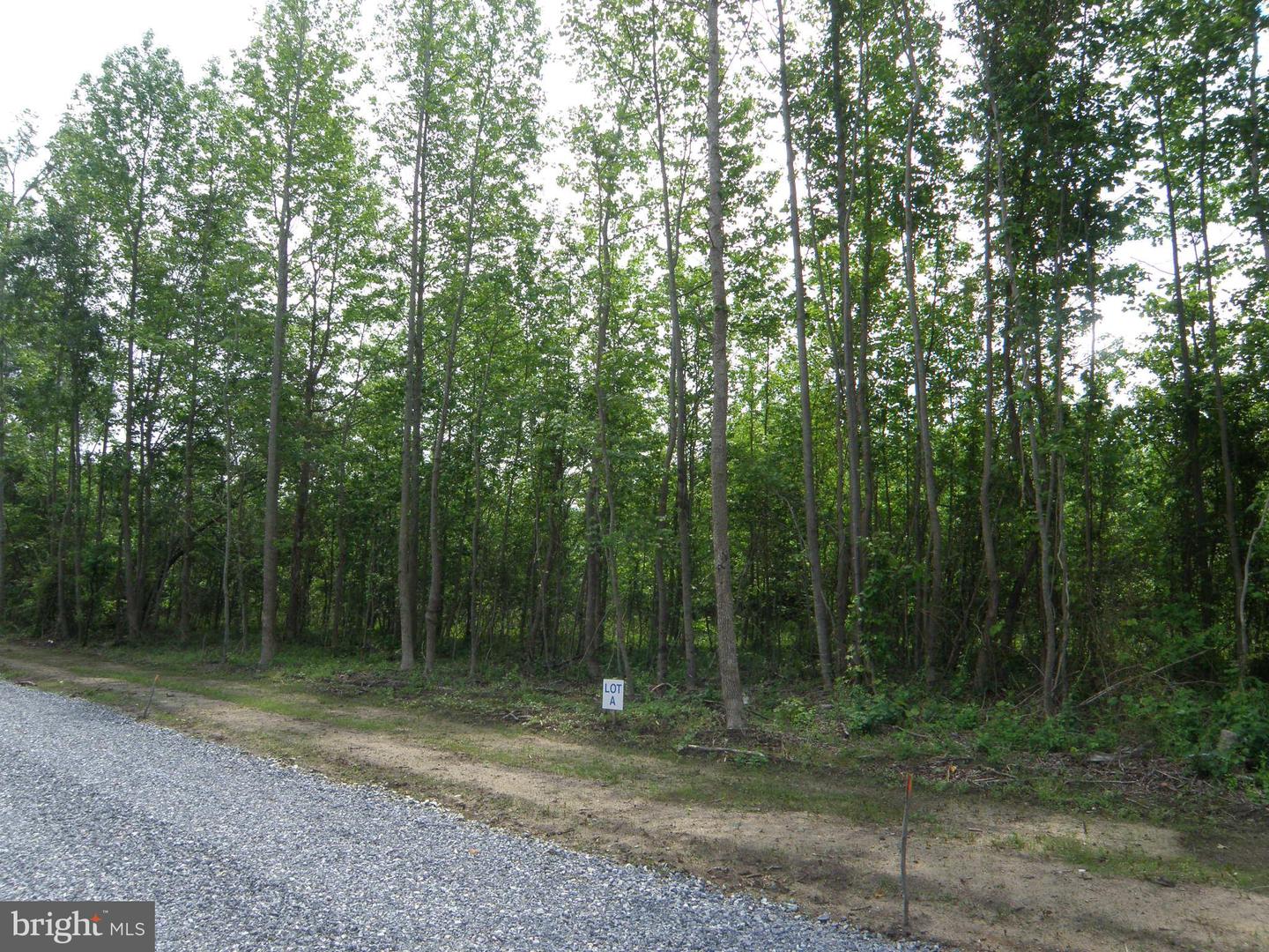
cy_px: 476
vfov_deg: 53.1
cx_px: 634
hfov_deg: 67.3
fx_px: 953
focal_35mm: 26
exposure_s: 1/125
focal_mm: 4.6
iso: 64
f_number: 5.6
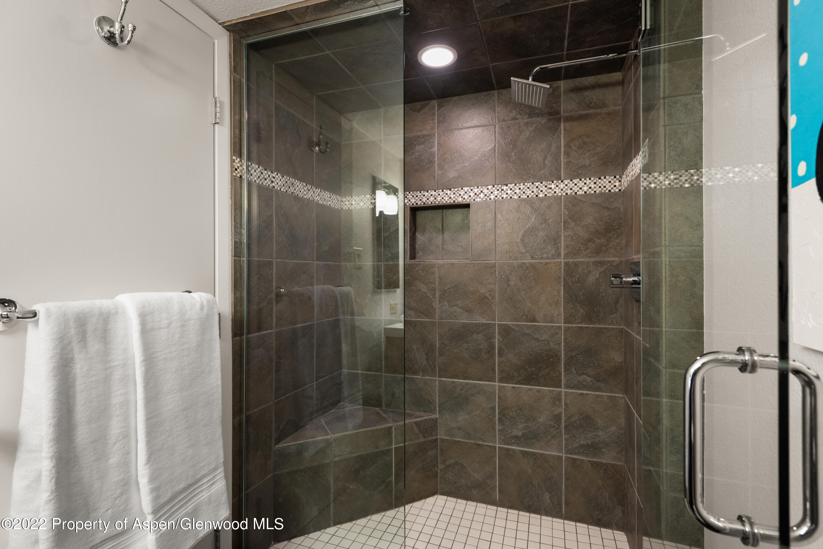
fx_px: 389
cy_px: 274
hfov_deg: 93.3
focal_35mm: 17
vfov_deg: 70.5
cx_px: 412
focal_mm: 17
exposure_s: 1/6
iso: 400
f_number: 7.1
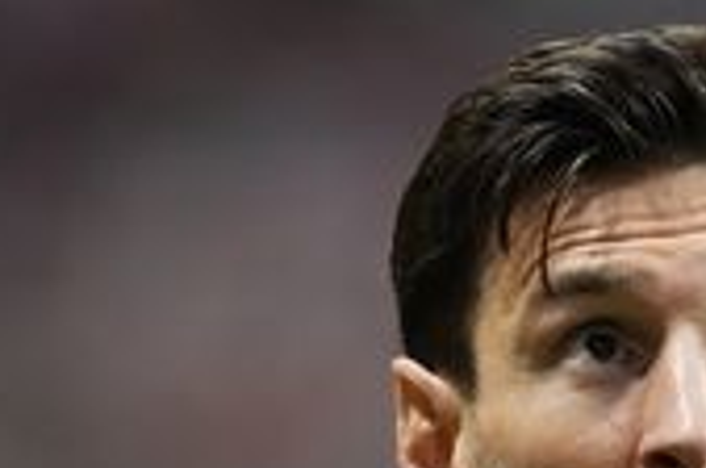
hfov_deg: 1.5
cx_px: 585
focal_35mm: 1375
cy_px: 731
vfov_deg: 1.0
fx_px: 26914
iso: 3200
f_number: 2.8
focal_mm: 400
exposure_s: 1/1600
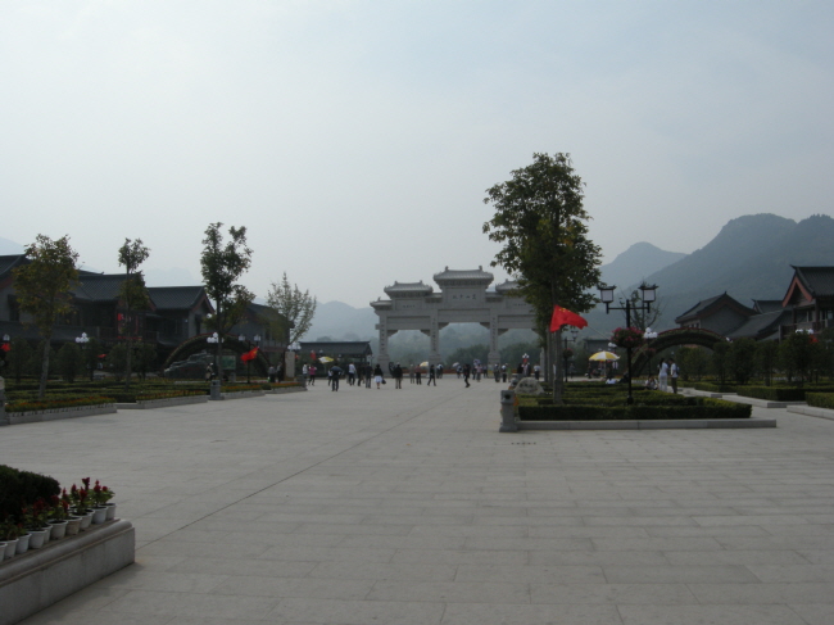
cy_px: 312
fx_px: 843
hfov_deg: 52.6
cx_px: 417
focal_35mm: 35
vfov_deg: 40.7
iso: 64
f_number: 6.8
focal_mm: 7.5
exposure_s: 1/327
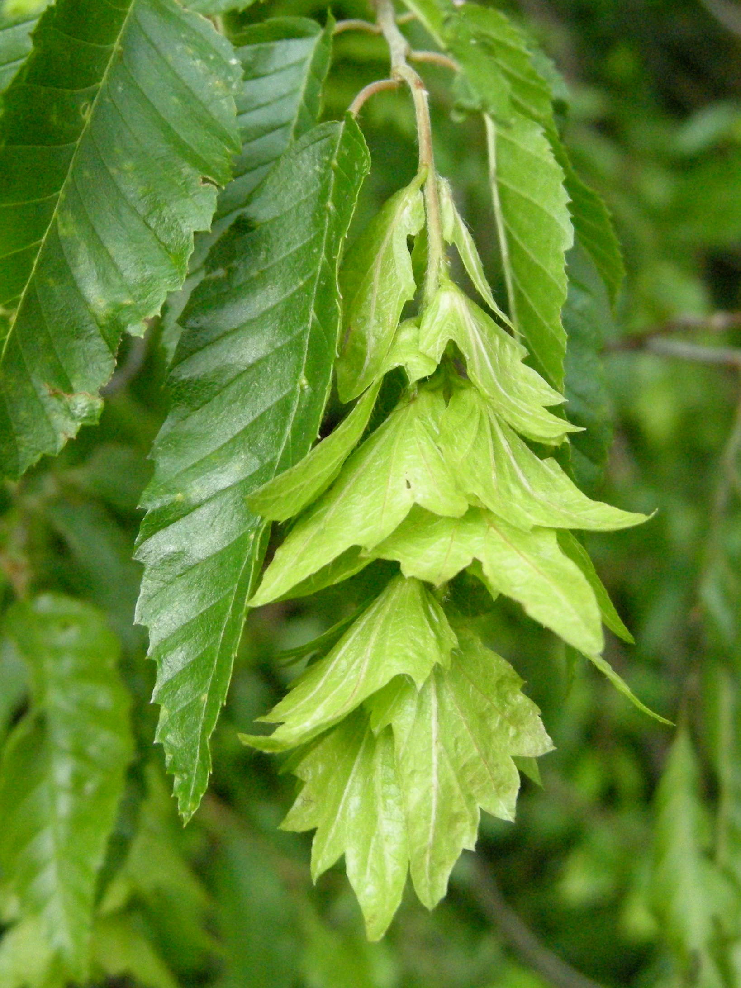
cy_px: 494
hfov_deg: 40.7
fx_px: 999
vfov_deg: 52.6
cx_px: 370
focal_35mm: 35
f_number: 2.7
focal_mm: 7.5
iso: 400
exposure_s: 1/44
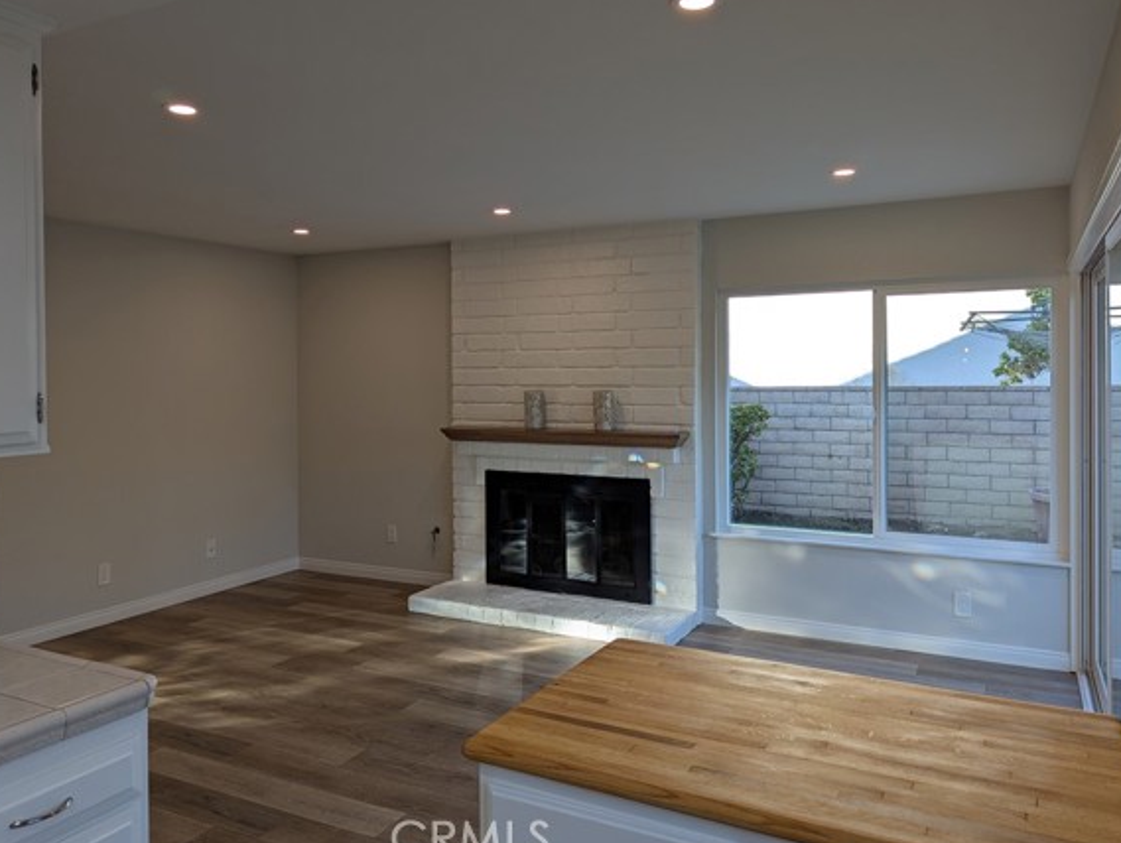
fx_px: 875
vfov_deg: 51.4
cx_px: 540
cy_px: 393
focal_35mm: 27
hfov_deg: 65.2
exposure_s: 1/144
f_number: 1.85
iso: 31
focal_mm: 6.81
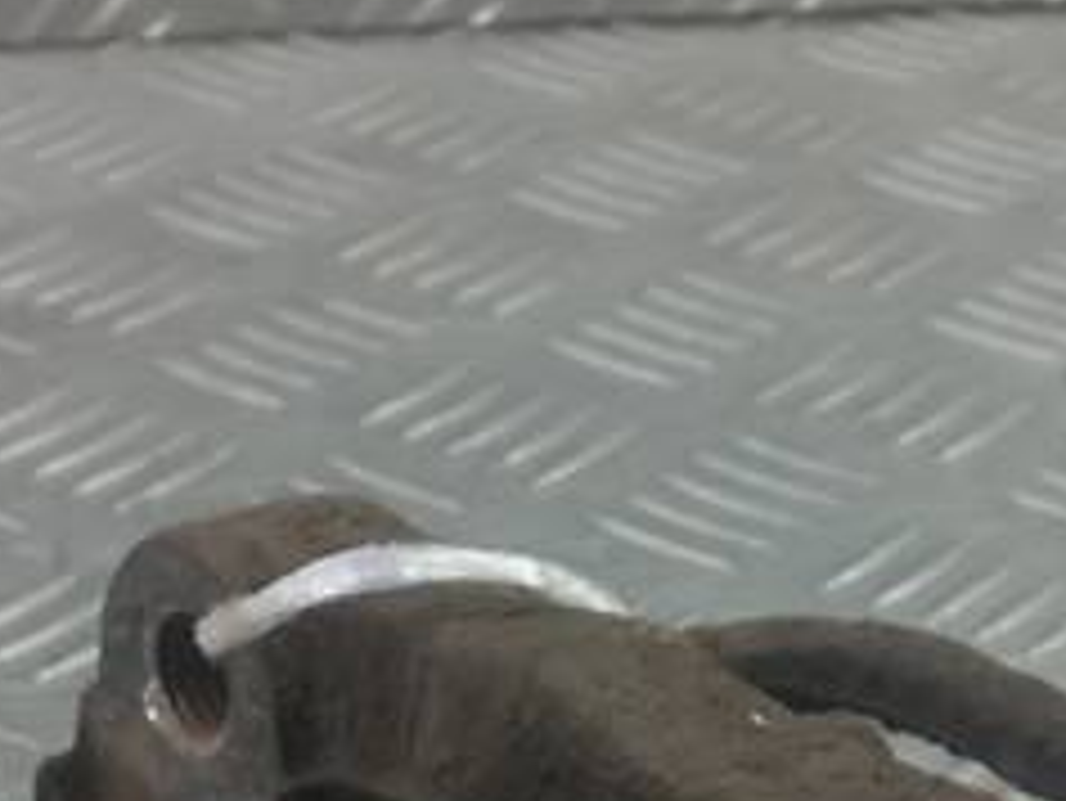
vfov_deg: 12.5
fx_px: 3328
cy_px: 1440
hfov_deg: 18.2
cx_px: 648
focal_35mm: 108
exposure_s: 1/50
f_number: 1.8
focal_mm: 4.6
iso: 80
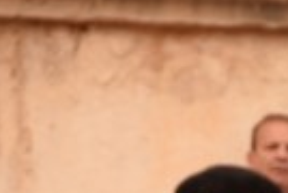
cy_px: 559
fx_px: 11305
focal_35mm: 1410
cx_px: 615
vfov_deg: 1.0
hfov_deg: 1.5
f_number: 7.1
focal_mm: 210
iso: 400
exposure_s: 1/640
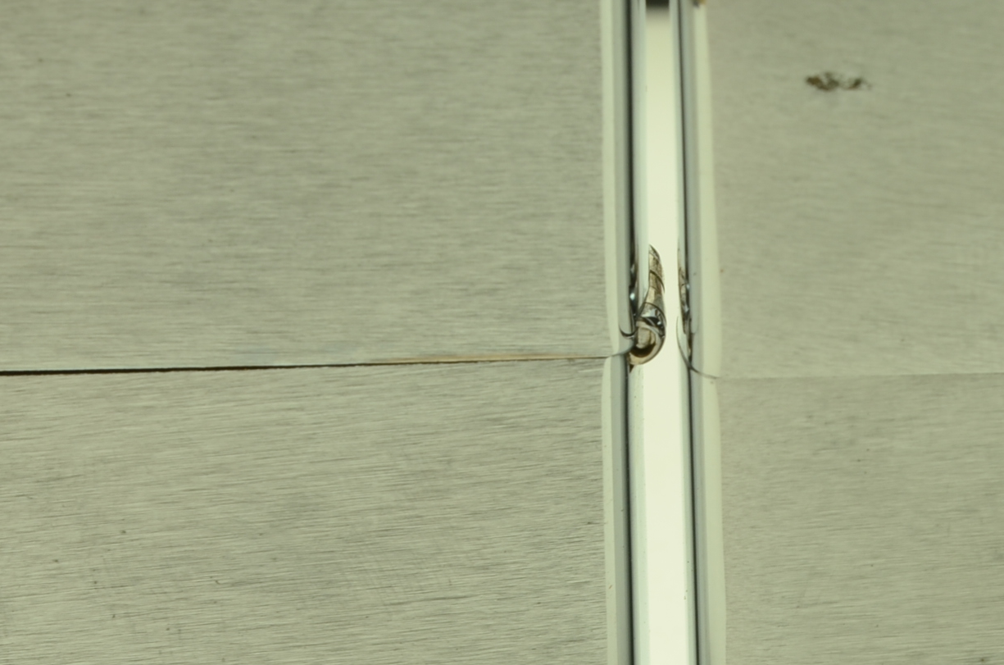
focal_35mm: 181
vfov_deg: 7.5
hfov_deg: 11.4
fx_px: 5037
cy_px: 543
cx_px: 692
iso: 200
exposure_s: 1/100
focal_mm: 60
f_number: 14
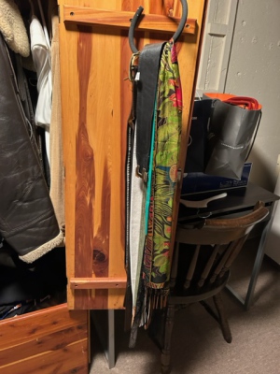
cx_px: 140
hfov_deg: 53.1
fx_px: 280
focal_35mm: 26
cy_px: 187
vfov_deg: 67.3
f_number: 1.5
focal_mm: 5.7
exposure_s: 1/40
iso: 400
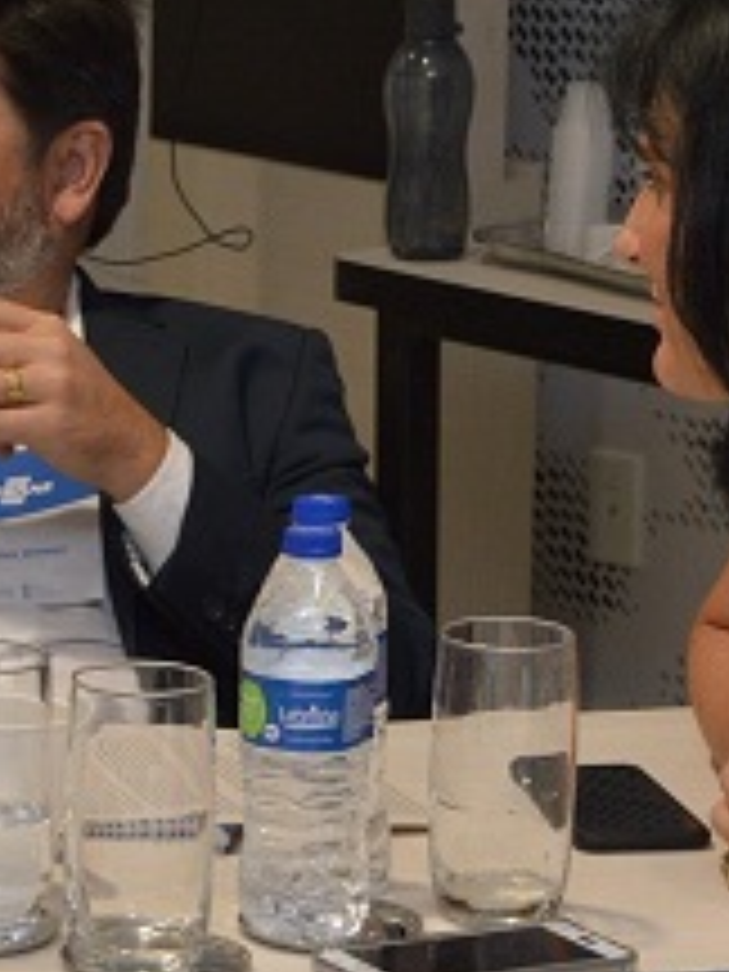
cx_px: -135
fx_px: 5391
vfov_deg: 10.3
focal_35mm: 192
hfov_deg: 7.7
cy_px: 666
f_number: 8
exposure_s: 1/60
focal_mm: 48
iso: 800
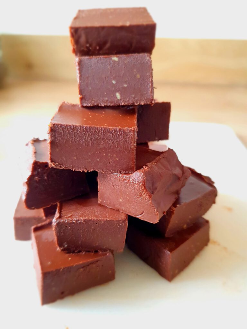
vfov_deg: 67.3
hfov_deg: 53.1
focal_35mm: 26
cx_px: 124
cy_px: 164
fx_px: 247
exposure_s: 1/50
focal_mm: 4.32
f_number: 1.5
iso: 250
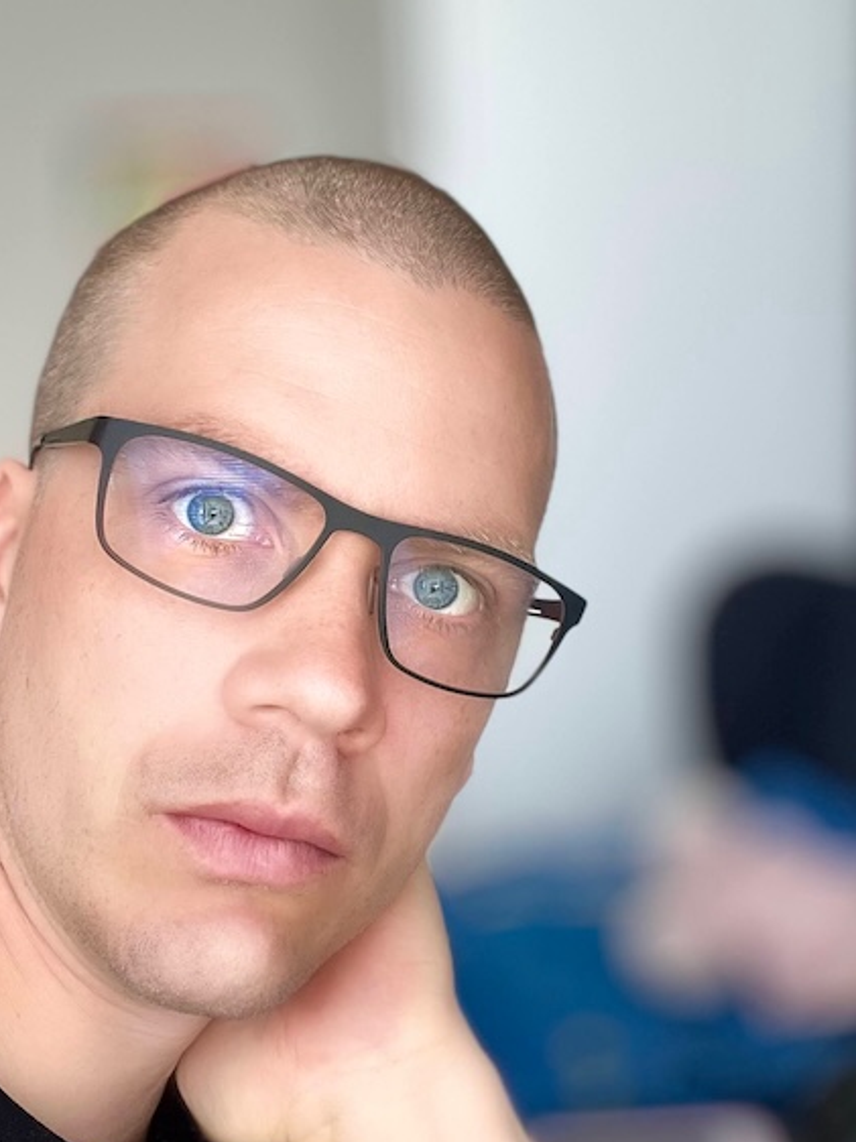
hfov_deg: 30.9
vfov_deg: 40.4
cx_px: 423
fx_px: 1551
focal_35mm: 47
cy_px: 597
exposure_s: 1/67
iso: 100
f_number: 2.2
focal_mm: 2.71
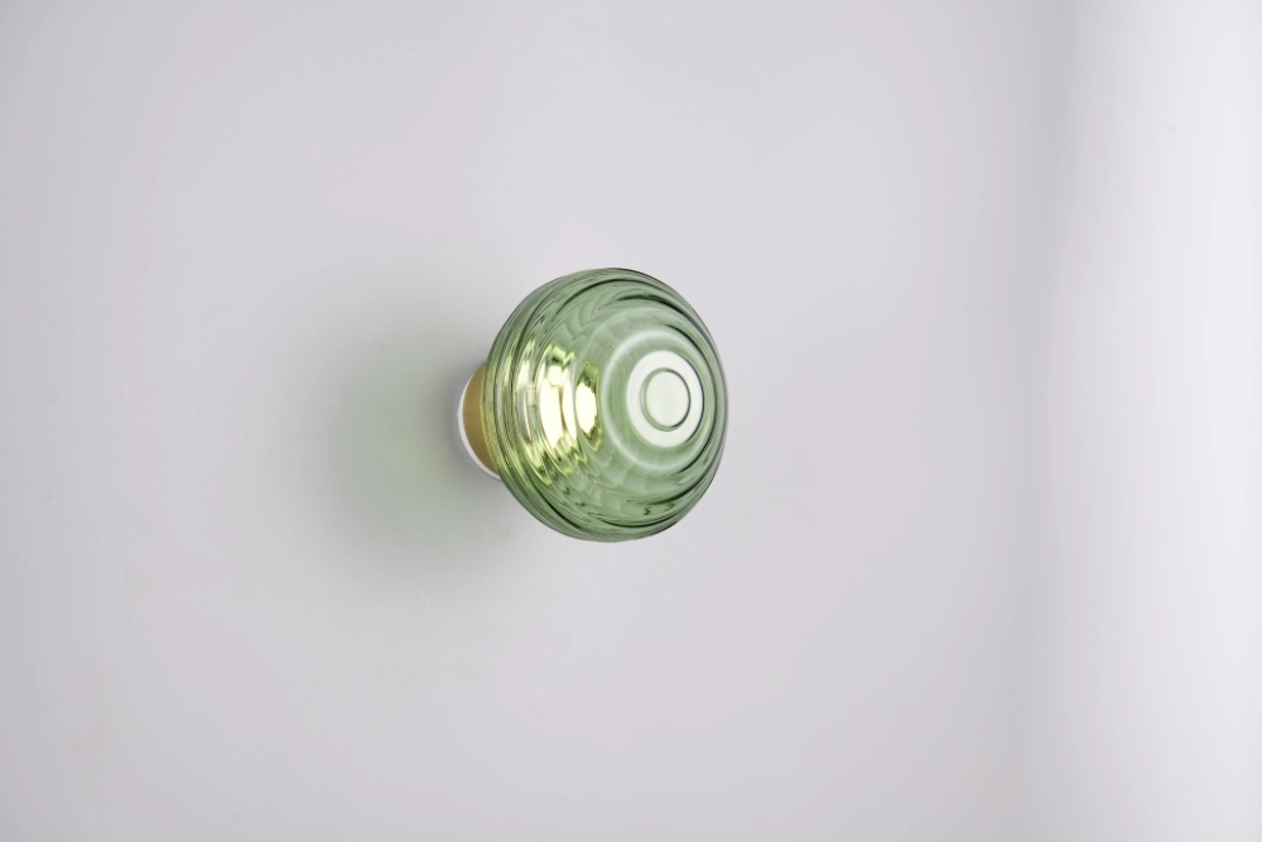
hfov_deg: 28.8
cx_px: 631
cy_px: 421
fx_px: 2454
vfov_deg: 19.5
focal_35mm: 70
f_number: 11
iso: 100
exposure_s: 1/8
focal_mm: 70
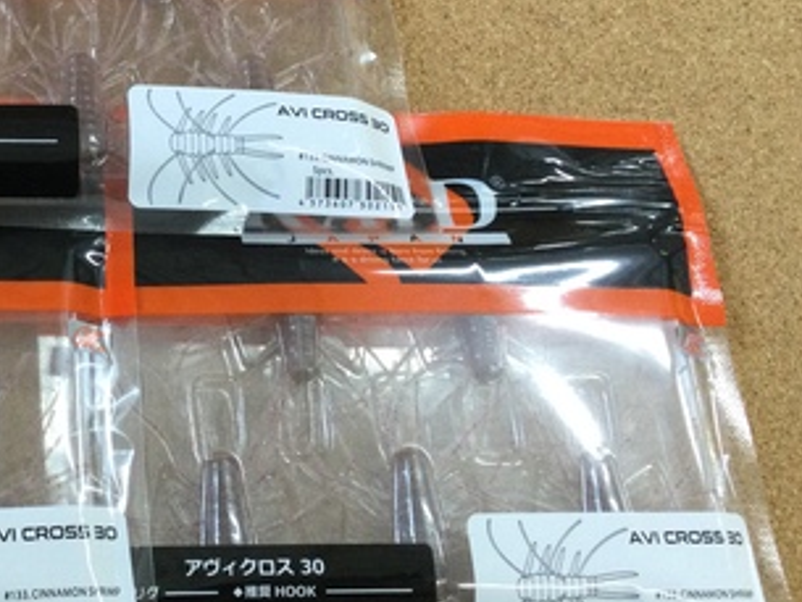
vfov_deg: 24.0
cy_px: 234
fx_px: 1414
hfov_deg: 30.1
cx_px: 53
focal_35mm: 61
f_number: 2.4
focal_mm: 3.3
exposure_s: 1/30
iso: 40
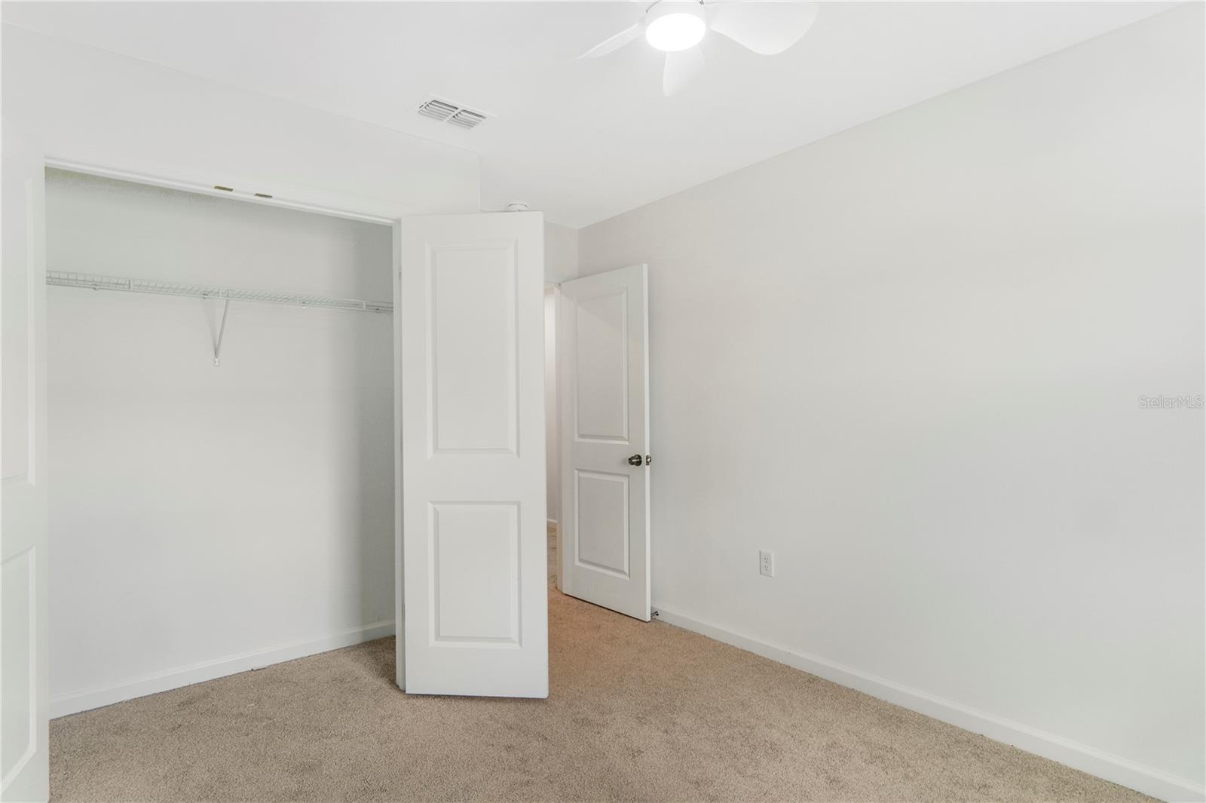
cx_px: 603
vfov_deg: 67.3
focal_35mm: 18
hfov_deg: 90.0
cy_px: 402
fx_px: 603
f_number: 5
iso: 400
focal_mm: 12
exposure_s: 1/200
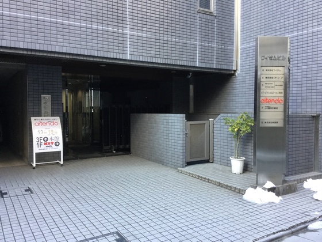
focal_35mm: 31
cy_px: 121
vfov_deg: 45.4
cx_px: 161
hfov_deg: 58.4
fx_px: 288
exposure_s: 1/30
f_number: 2.4
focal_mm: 3.3
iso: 32
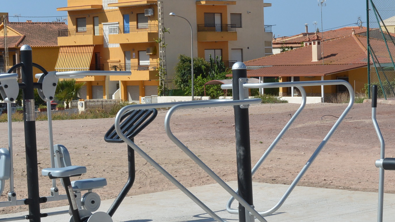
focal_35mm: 103
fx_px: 1079
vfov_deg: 11.8
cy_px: 126
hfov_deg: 20.5
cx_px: 311
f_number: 13
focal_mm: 30
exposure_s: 1/640
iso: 400
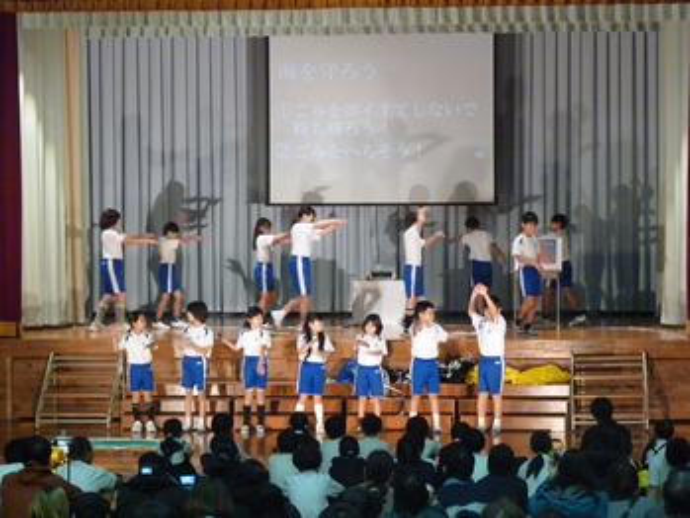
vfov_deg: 11.9
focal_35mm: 125
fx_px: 2492
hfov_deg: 15.8
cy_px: 259
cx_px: 345
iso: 800
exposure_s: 1/40
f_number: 3.6
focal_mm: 22.3
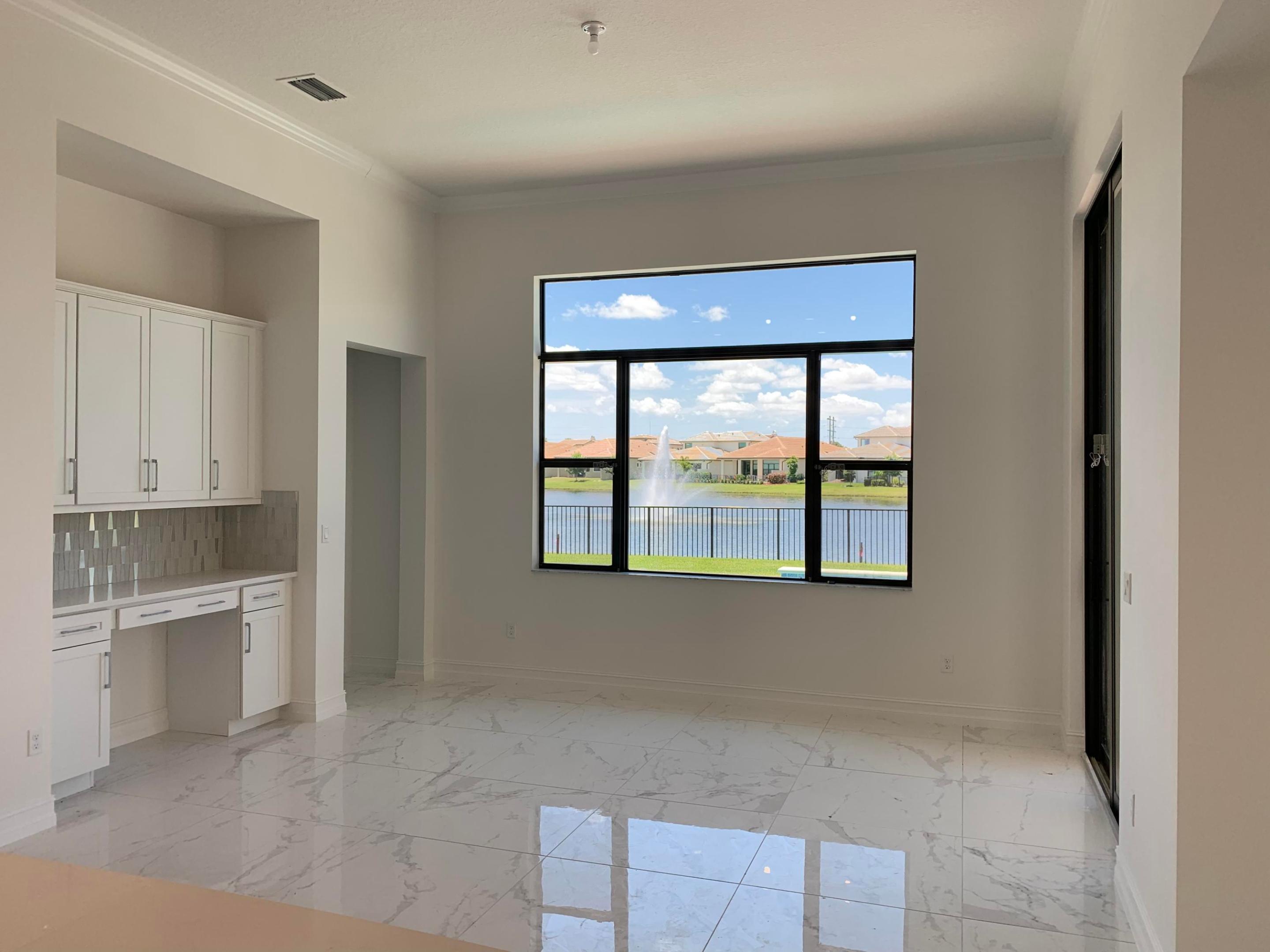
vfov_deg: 53.1
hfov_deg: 67.3
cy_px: 476
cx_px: 635
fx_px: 954
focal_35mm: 26
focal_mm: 4.25
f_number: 1.8
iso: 25
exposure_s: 1/338
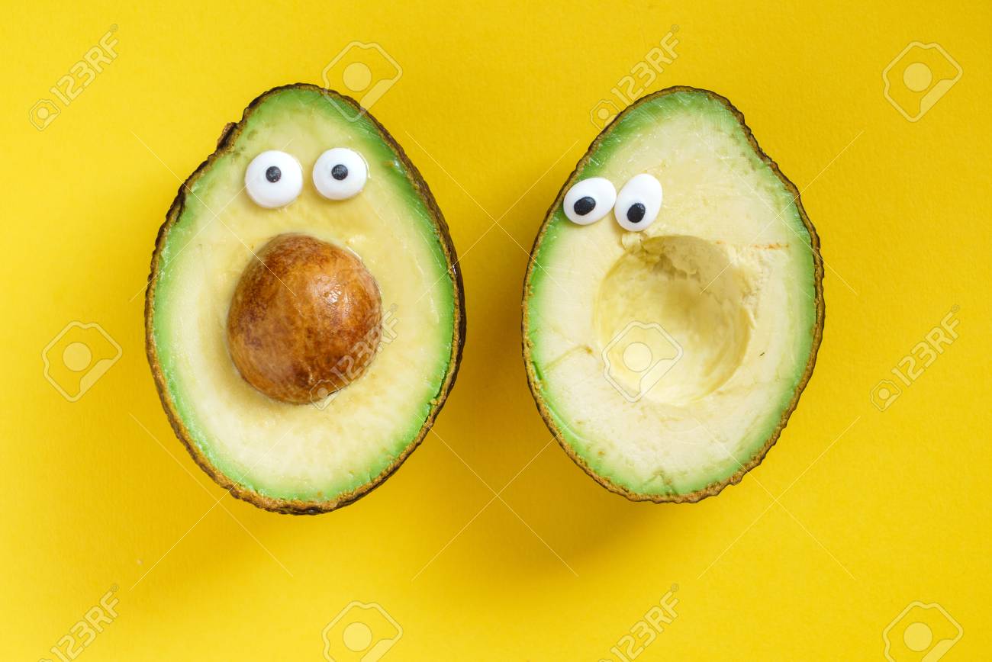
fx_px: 1930
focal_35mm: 70
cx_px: 496
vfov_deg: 19.5
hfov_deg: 28.8
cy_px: 331
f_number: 8
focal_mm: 70
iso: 800
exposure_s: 1/125
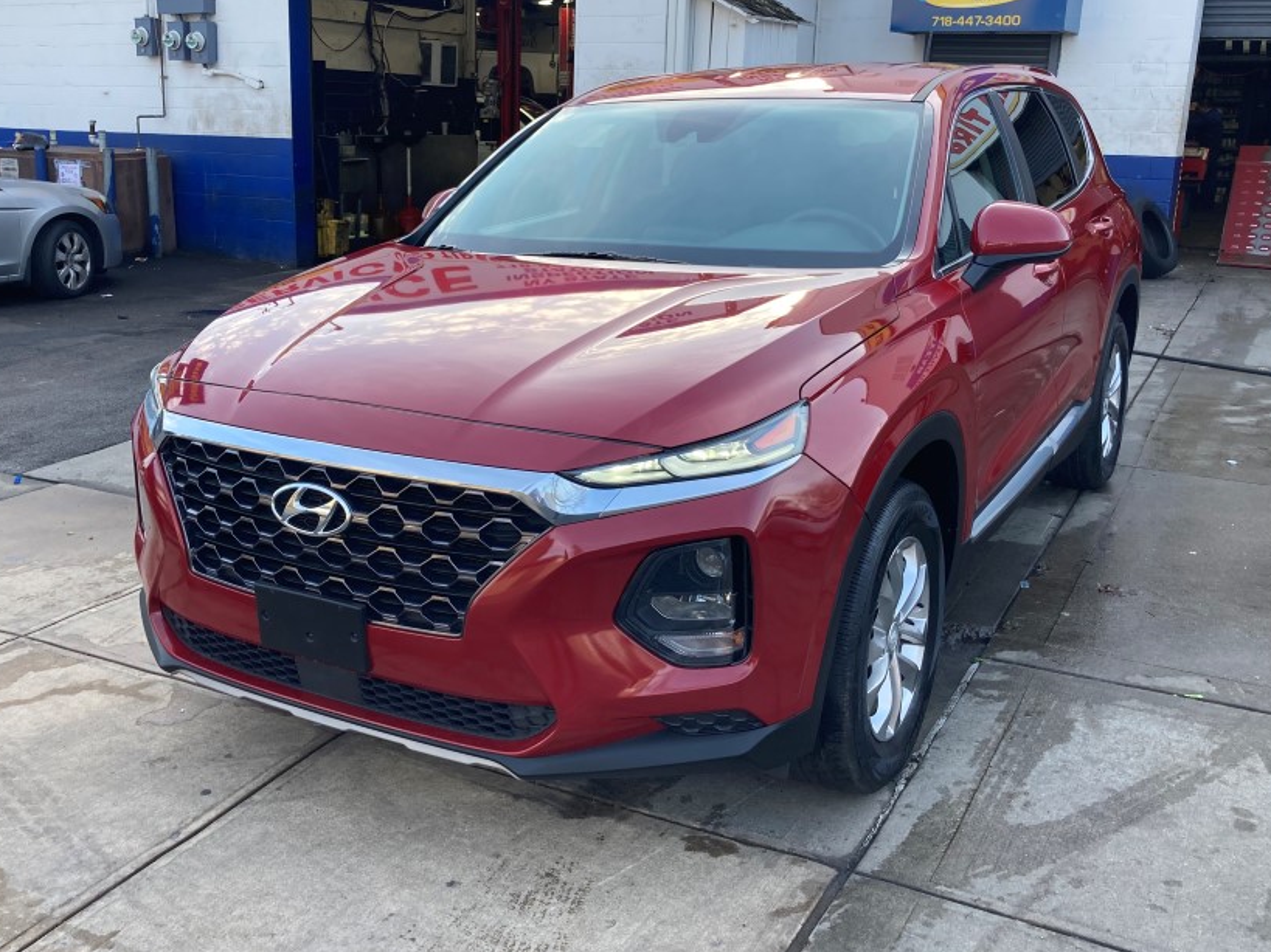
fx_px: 1285
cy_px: 420
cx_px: 574
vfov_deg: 40.6
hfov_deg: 52.5
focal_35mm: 35
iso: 20
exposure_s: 1/274
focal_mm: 3.99
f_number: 1.8
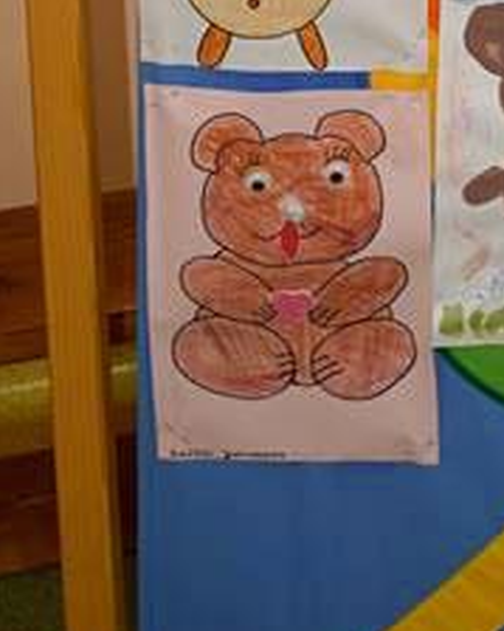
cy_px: -456
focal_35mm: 151
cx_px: 604
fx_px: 2817
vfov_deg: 11.9
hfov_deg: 10.1
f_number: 5
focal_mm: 30
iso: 800
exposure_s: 1/100
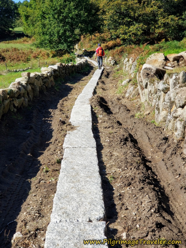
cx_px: 93
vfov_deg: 36.8
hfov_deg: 28.0
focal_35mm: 52
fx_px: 373
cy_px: 124
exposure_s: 1/662
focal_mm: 6
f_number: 2.4
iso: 25
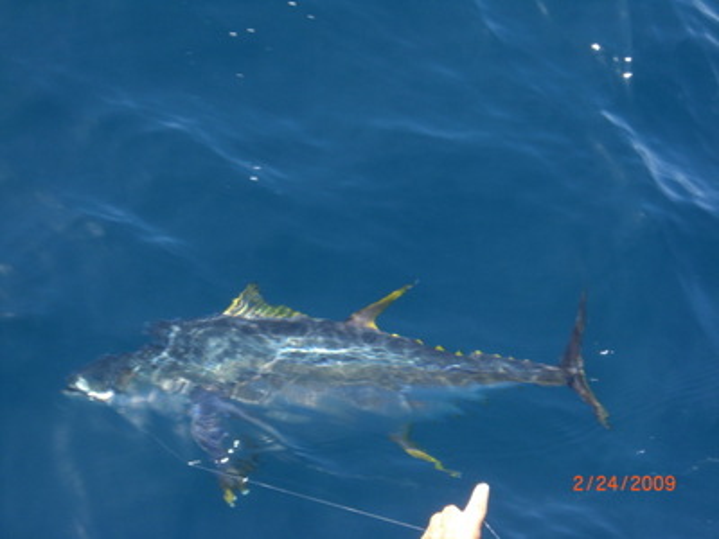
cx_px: 360
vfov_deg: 13.0
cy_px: 270
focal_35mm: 114
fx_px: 2368
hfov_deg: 17.3
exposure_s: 1/125
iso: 100
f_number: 5.2
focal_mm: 18.6
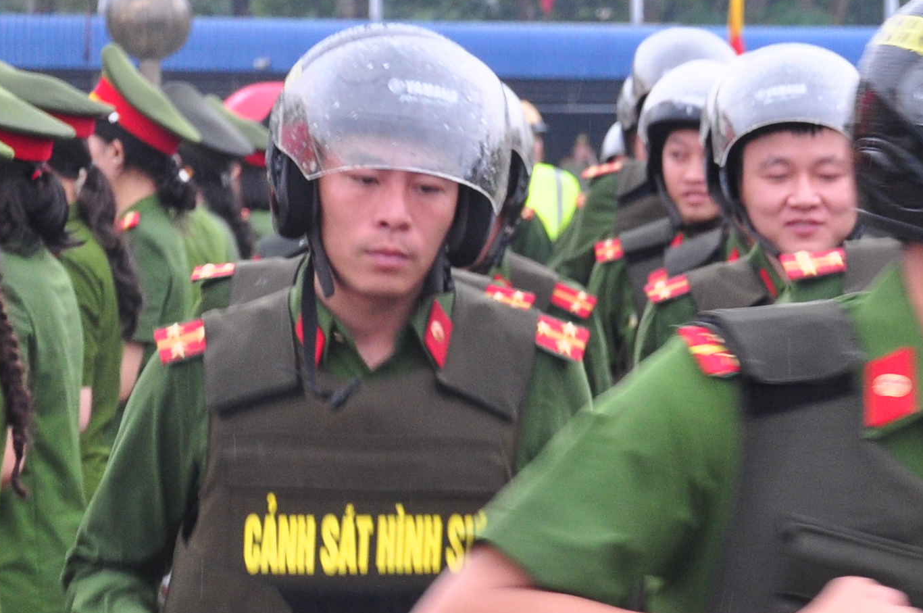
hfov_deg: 8.9
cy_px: 374
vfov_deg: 6.1
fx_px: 5787
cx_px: 1309
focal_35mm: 226
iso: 500
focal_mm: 48
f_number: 4.8
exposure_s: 1/125
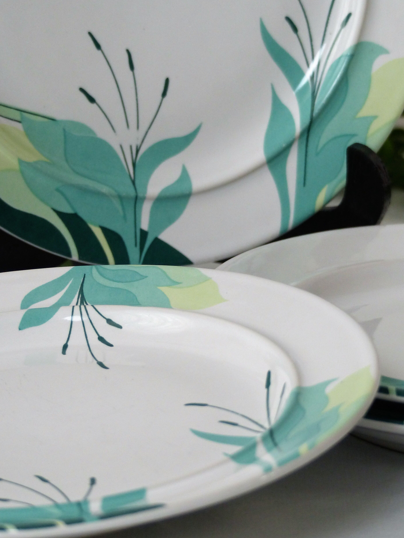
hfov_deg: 6.4
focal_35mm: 234
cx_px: 193
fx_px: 3641
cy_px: 281
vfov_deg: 8.5
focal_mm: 35.6
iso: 200
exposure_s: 1/80
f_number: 2.8
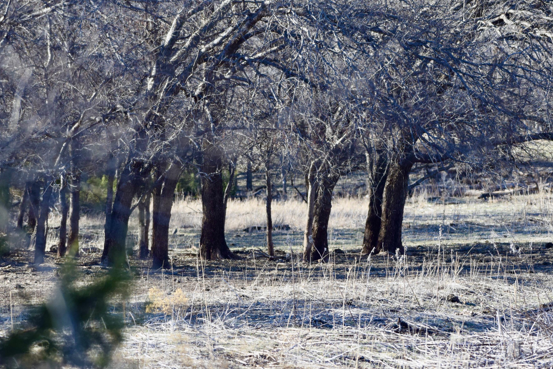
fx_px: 5729
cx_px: 311
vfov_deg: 3.7
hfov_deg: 5.5
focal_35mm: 373
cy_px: 172
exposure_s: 1/1000
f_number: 5.6
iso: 800
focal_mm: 220
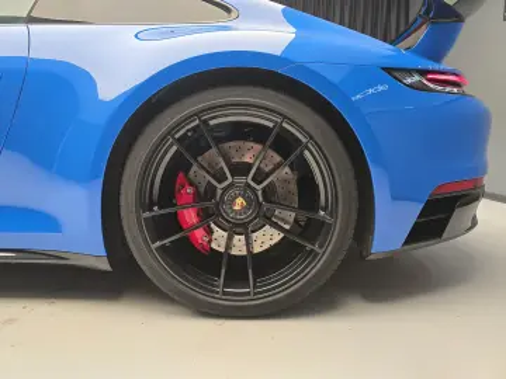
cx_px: 253
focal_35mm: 23
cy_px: 190
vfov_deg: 58.9
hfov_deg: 73.9
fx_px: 336
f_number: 1.7
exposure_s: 1/100
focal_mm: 6.3
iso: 250
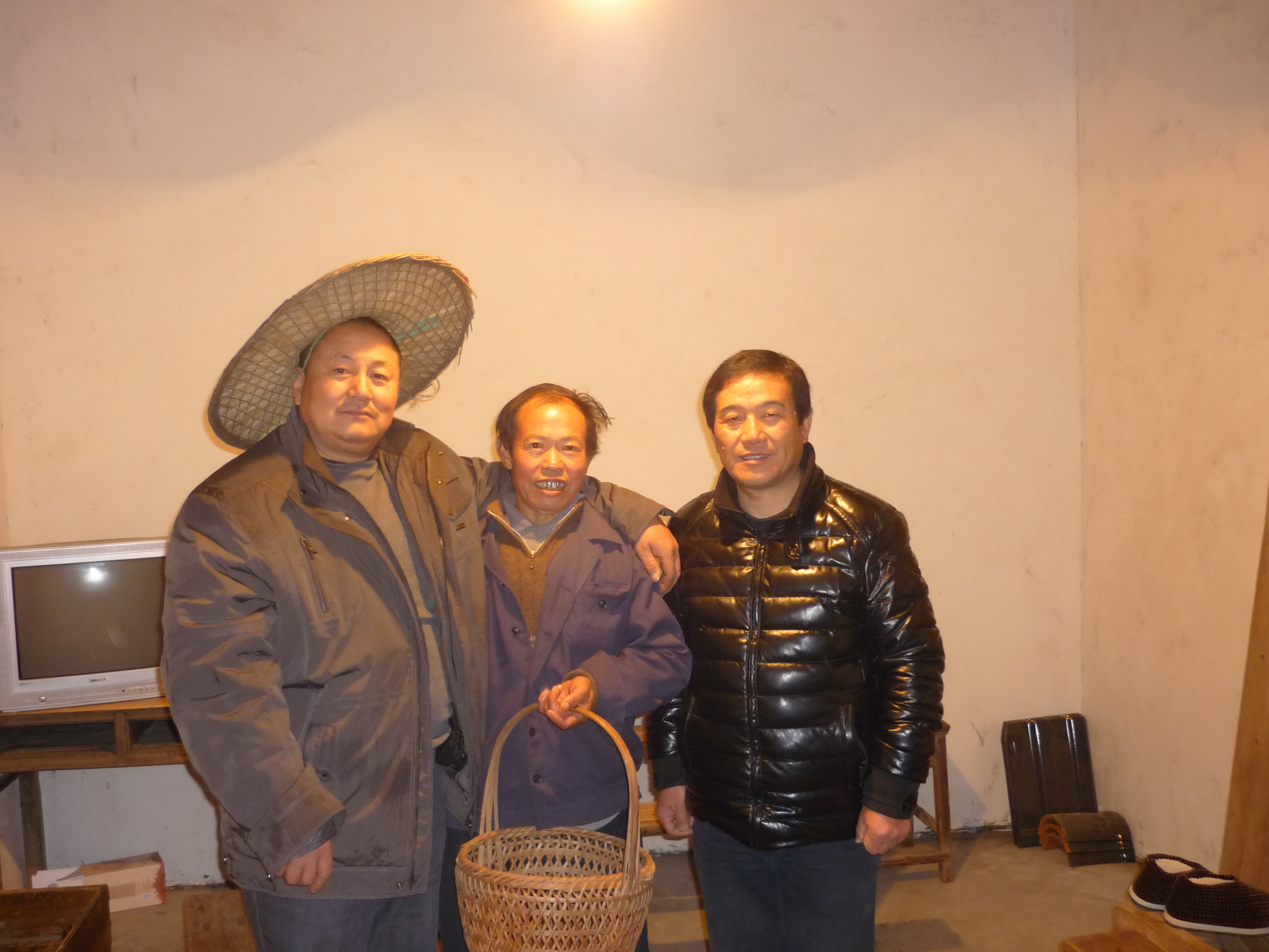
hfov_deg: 55.4
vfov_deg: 42.9
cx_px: 634
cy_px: 476
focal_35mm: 33
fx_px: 1210
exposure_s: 1/8
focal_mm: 5.5
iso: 250
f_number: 2.8
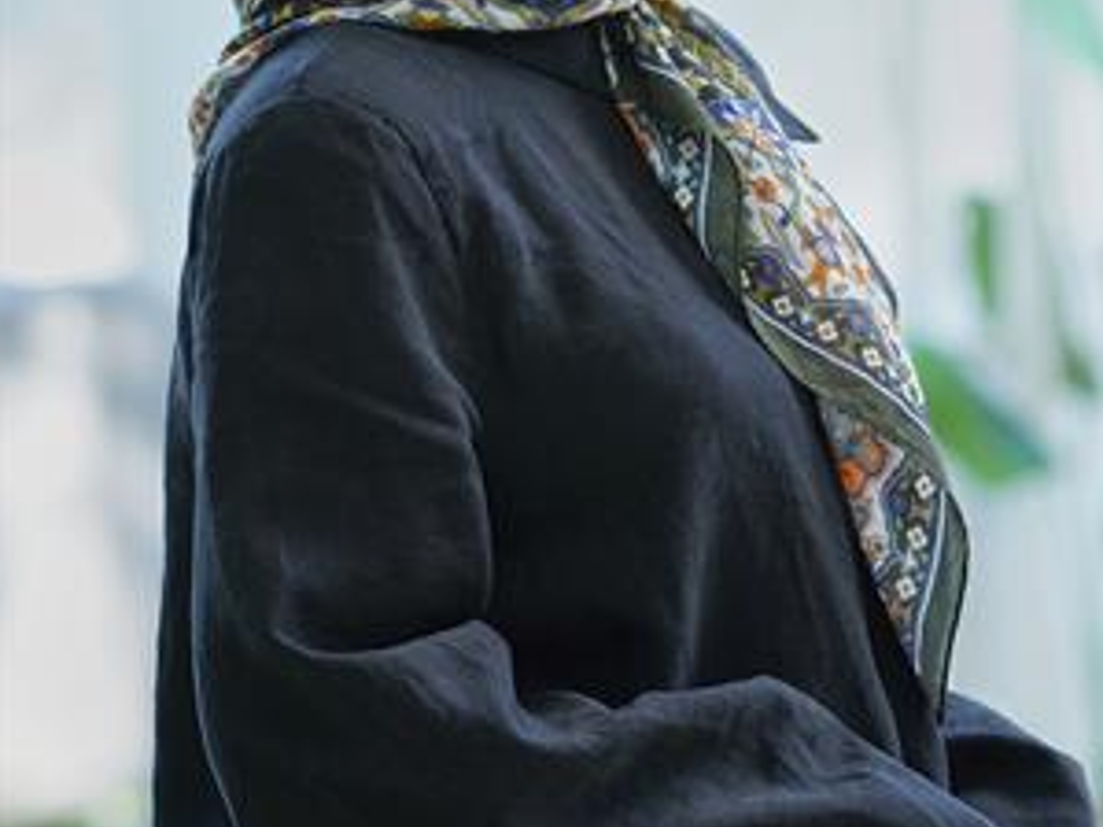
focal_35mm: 212
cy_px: 59
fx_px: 6752
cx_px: 557
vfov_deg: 7.0
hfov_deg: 9.3
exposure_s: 1/125
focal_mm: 142
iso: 500
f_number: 5
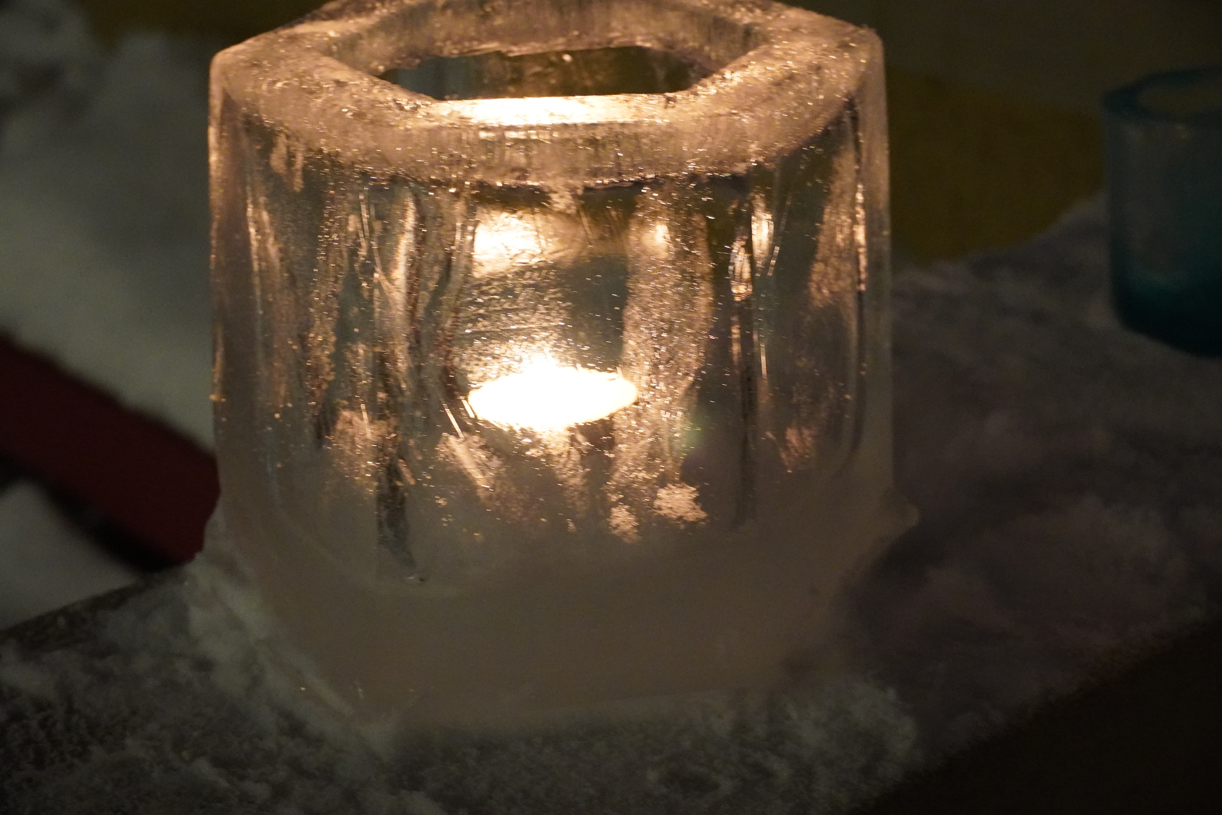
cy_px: 408
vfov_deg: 18.5
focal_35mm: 74
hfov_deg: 27.5
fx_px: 2495
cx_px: 611
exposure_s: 1/40
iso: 6400
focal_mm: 49
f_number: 5
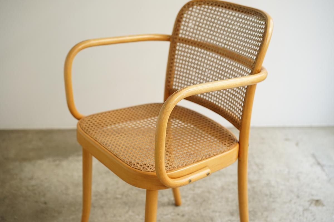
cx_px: 167
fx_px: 510
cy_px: 111
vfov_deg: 24.6
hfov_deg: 36.2
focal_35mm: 55
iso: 500
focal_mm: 55
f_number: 3.5
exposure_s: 1/125
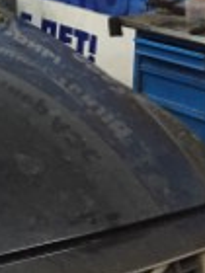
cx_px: -148
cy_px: 43
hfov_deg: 15.6
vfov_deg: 23.1
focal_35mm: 83
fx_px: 655
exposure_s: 1/33
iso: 200
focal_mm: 4.15
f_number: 2.2
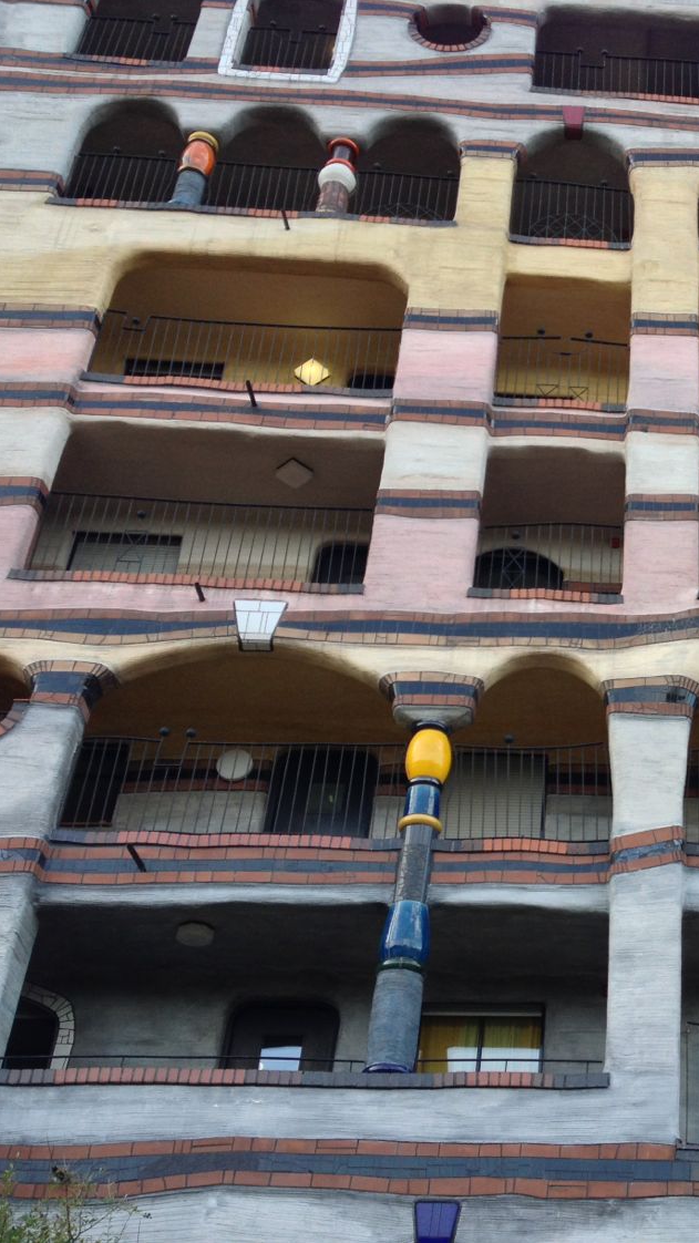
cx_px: 755
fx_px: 1681
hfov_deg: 22.3
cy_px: 621
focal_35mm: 51
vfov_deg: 40.6
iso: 50
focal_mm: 4.28
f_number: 2.4
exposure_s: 1/207
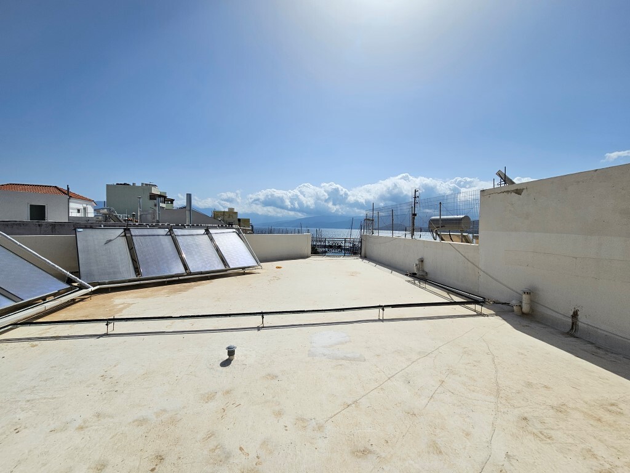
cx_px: 315
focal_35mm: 13
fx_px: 237
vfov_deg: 89.9
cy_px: 236
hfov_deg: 106.2
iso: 50
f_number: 2.2
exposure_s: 1/8457
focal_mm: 2.2
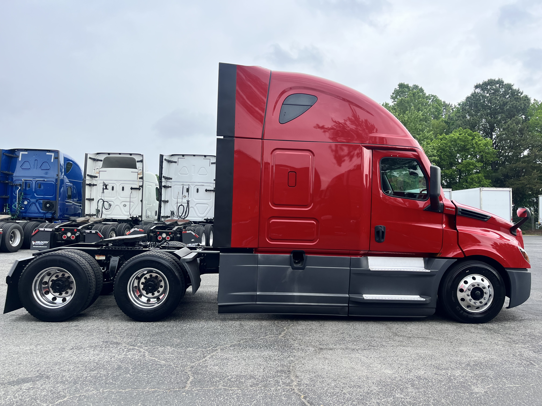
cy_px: 203
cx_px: 271
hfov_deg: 67.3
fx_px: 407
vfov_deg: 53.1
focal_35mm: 26
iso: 50
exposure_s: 1/1294
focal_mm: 5.1
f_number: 1.6
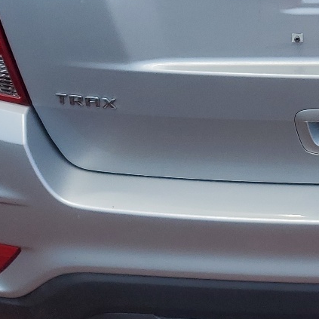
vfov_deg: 19.3
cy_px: -5
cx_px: 382
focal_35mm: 87
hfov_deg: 18.9
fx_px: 907
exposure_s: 1/3333
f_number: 1.5
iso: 50
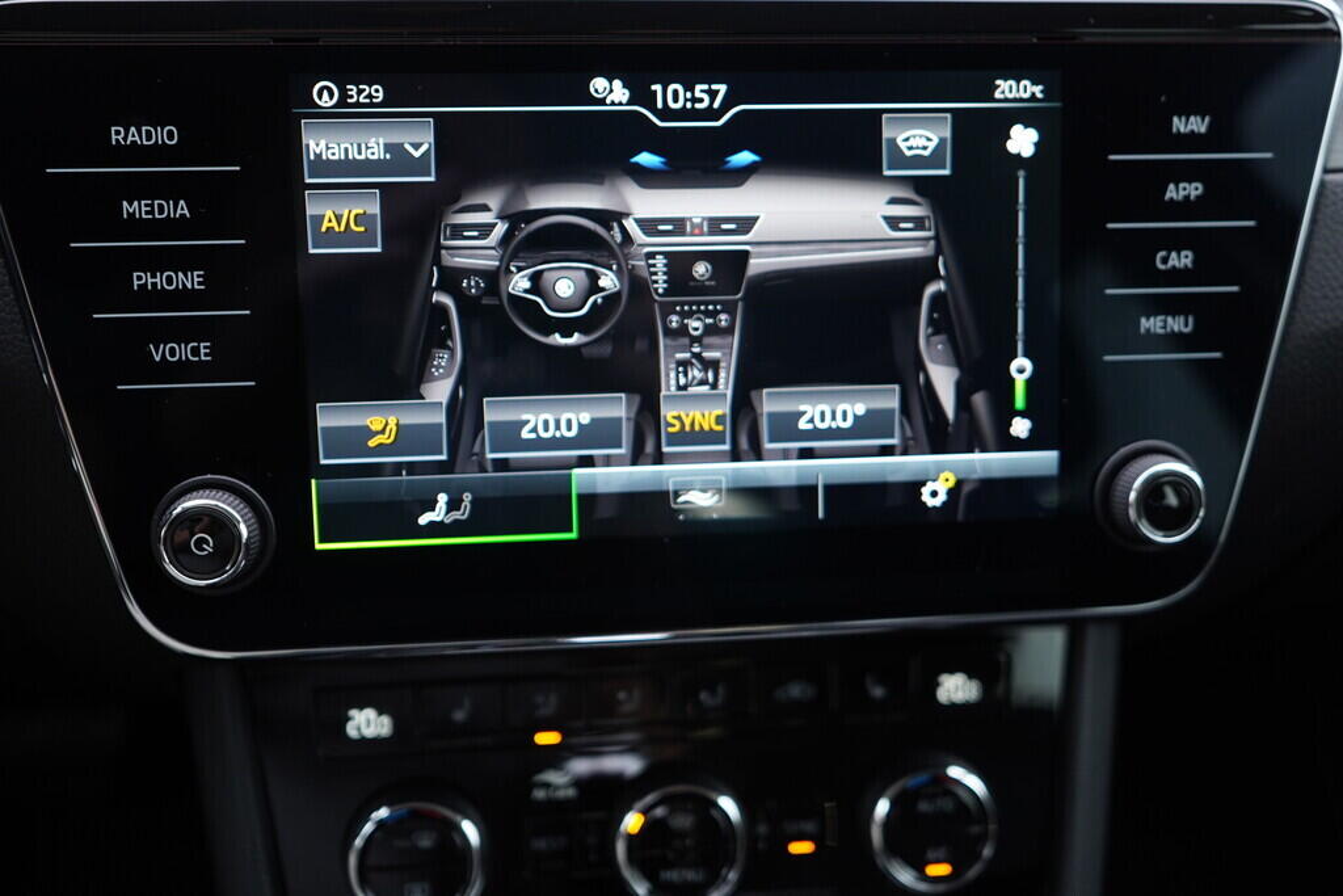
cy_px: 448
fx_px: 1343
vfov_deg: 36.9
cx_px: 672
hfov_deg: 53.1
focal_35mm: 36
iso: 250
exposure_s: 1/40
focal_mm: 24
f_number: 2.8
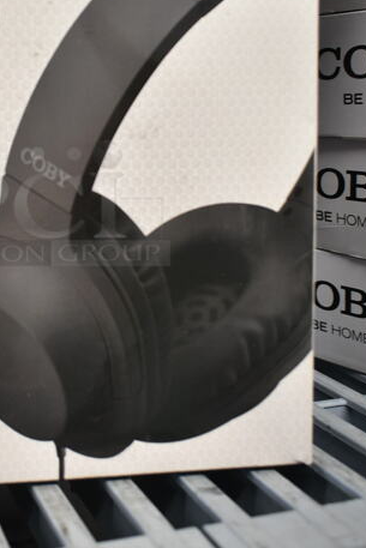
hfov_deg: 24.4
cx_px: 37
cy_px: 203
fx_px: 823
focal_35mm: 54
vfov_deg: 36.6
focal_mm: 18
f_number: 3.5
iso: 200
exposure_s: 1/30
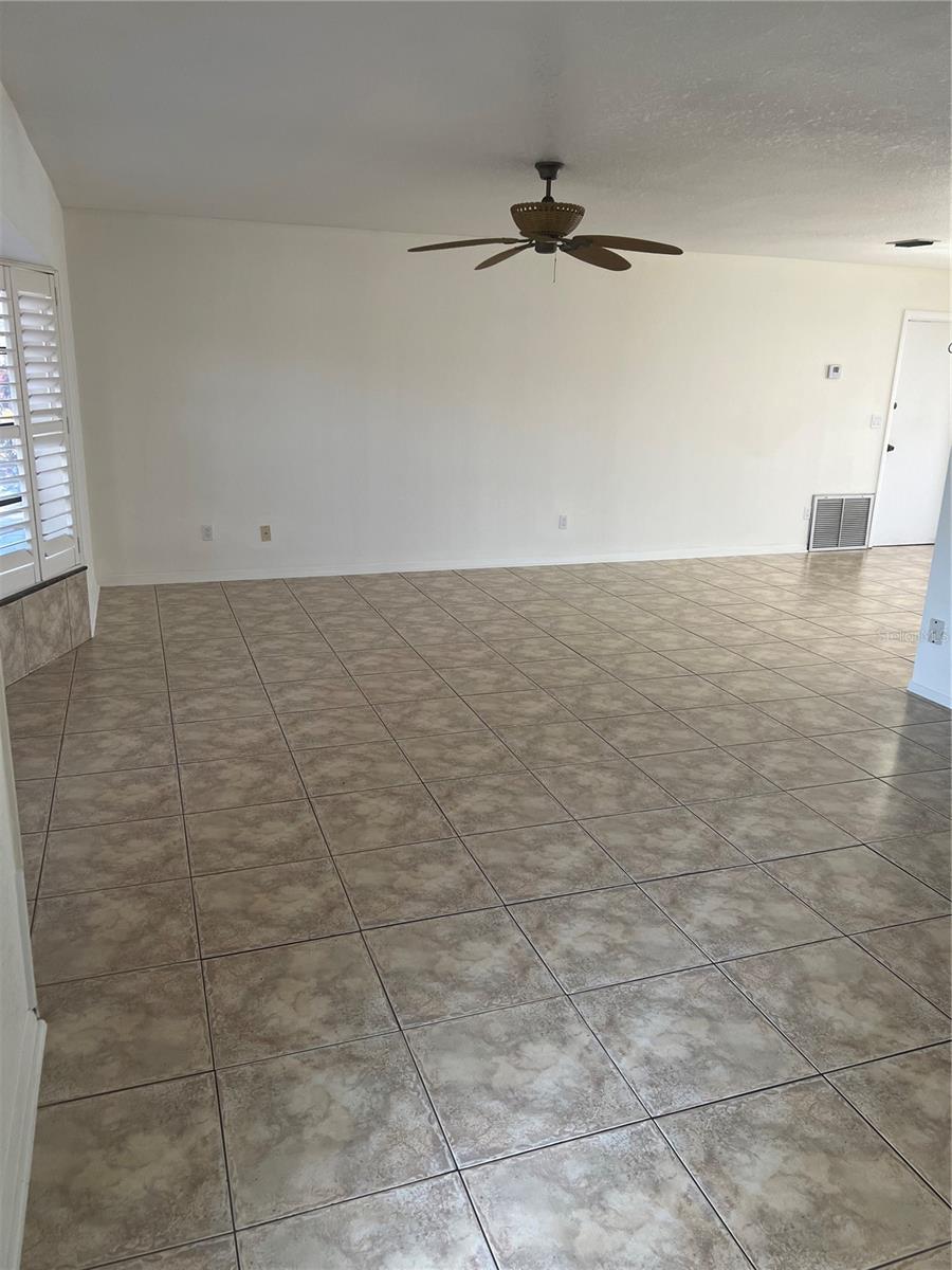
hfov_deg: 53.1
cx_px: 476
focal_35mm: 26
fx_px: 953
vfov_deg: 67.3
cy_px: 635
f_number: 1.5
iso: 100
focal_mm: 5.7
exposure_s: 1/120
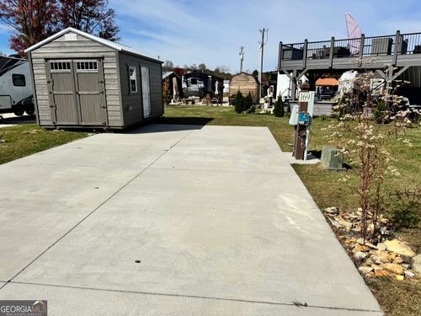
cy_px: 158
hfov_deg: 71.6
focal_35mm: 24
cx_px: 210
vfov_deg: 56.8
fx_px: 292
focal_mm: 6.76
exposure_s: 1/10417
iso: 80
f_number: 1.78
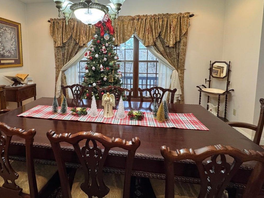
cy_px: 71
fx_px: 145
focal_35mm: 19
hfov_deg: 83.9
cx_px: 109
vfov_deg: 67.3
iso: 250
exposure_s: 1/120
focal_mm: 2.22
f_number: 2.2
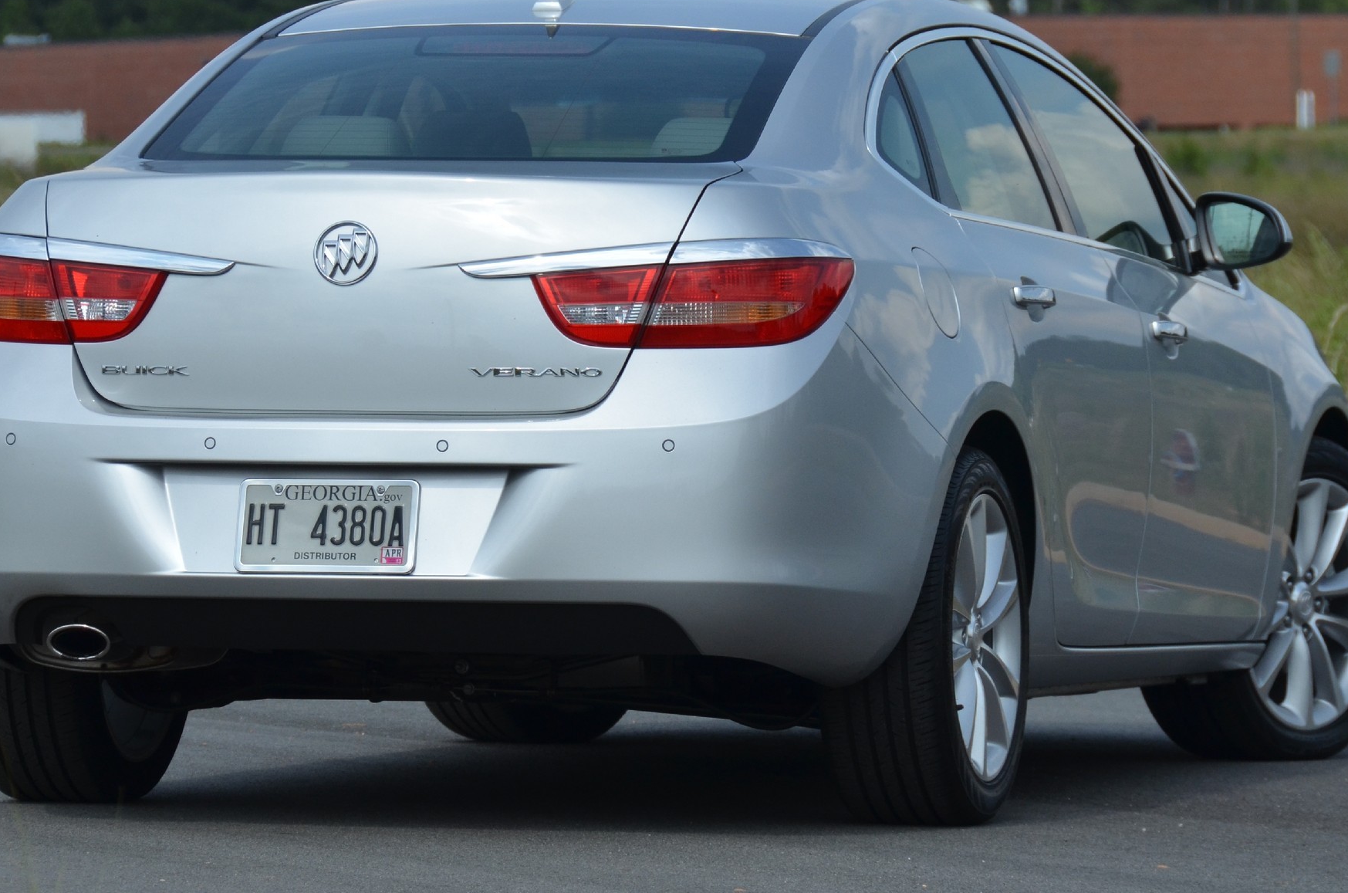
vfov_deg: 4.9
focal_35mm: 279
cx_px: 628
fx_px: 10425
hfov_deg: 7.4
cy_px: 384
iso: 400
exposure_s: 1/2000
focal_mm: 130
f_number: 8
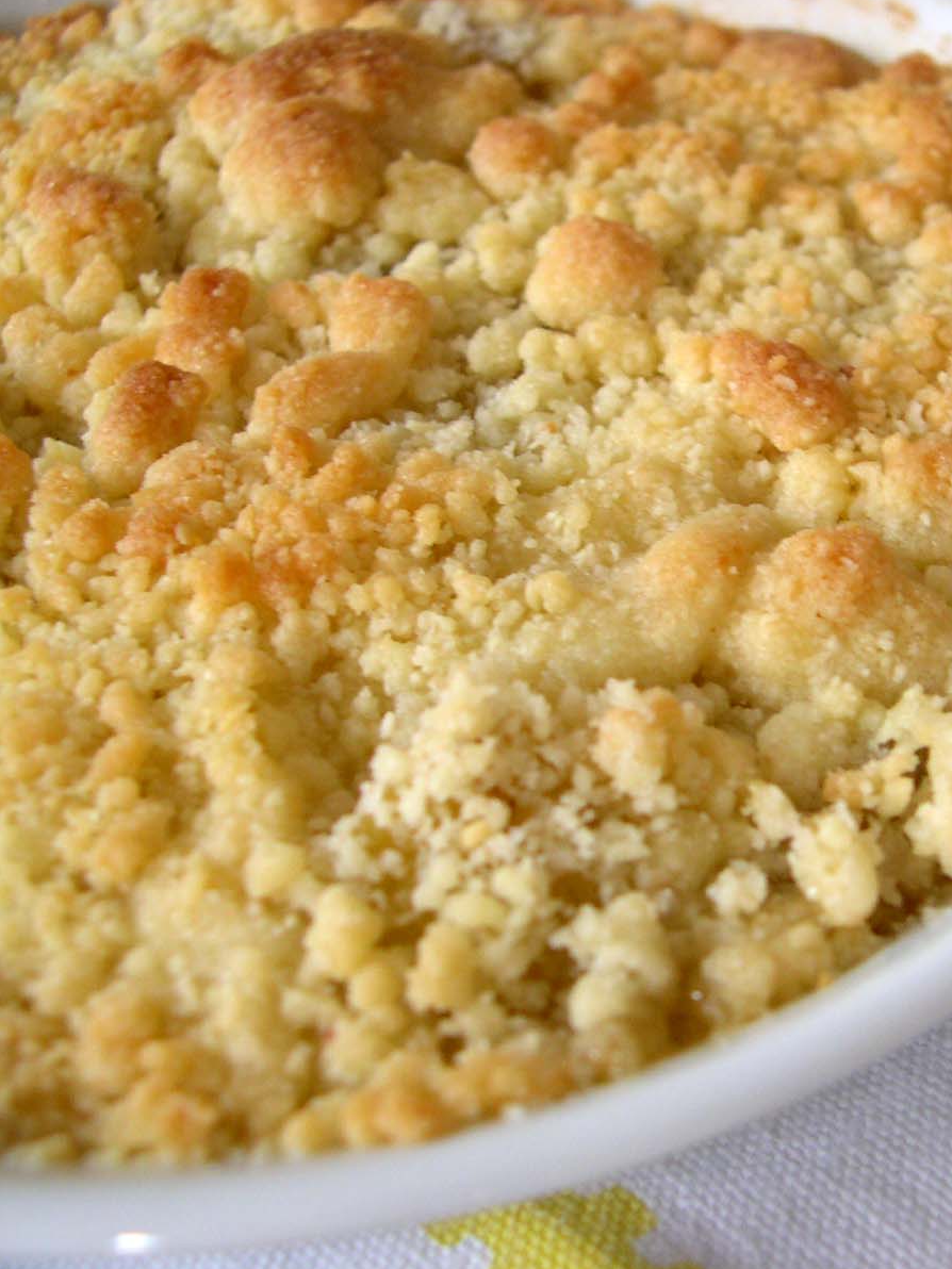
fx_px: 1870
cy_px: 634
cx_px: 715
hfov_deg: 28.1
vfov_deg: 37.5
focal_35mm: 51
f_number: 2.8
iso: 159
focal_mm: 8
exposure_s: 1/4.8
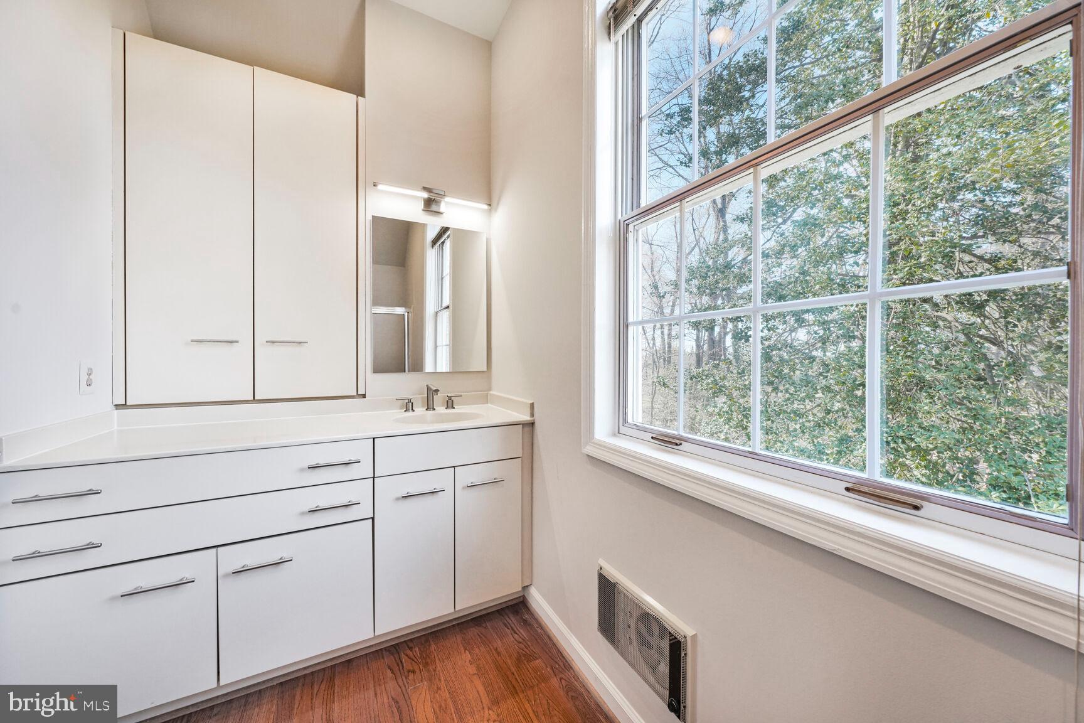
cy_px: 362
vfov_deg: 90.0
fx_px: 361
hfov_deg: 112.6
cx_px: 542
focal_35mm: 12
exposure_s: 1/50
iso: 800
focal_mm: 12
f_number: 8
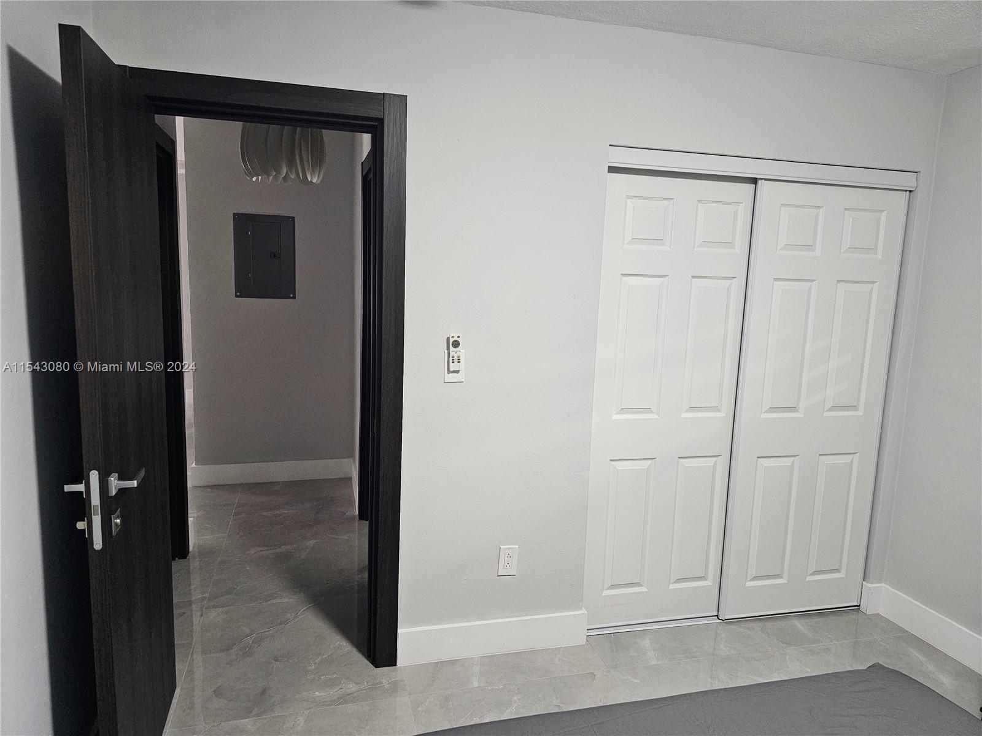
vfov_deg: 58.9
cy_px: 368
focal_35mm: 23
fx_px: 652
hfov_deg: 73.9
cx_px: 491
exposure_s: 1/120
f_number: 1.7
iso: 800
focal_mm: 6.3
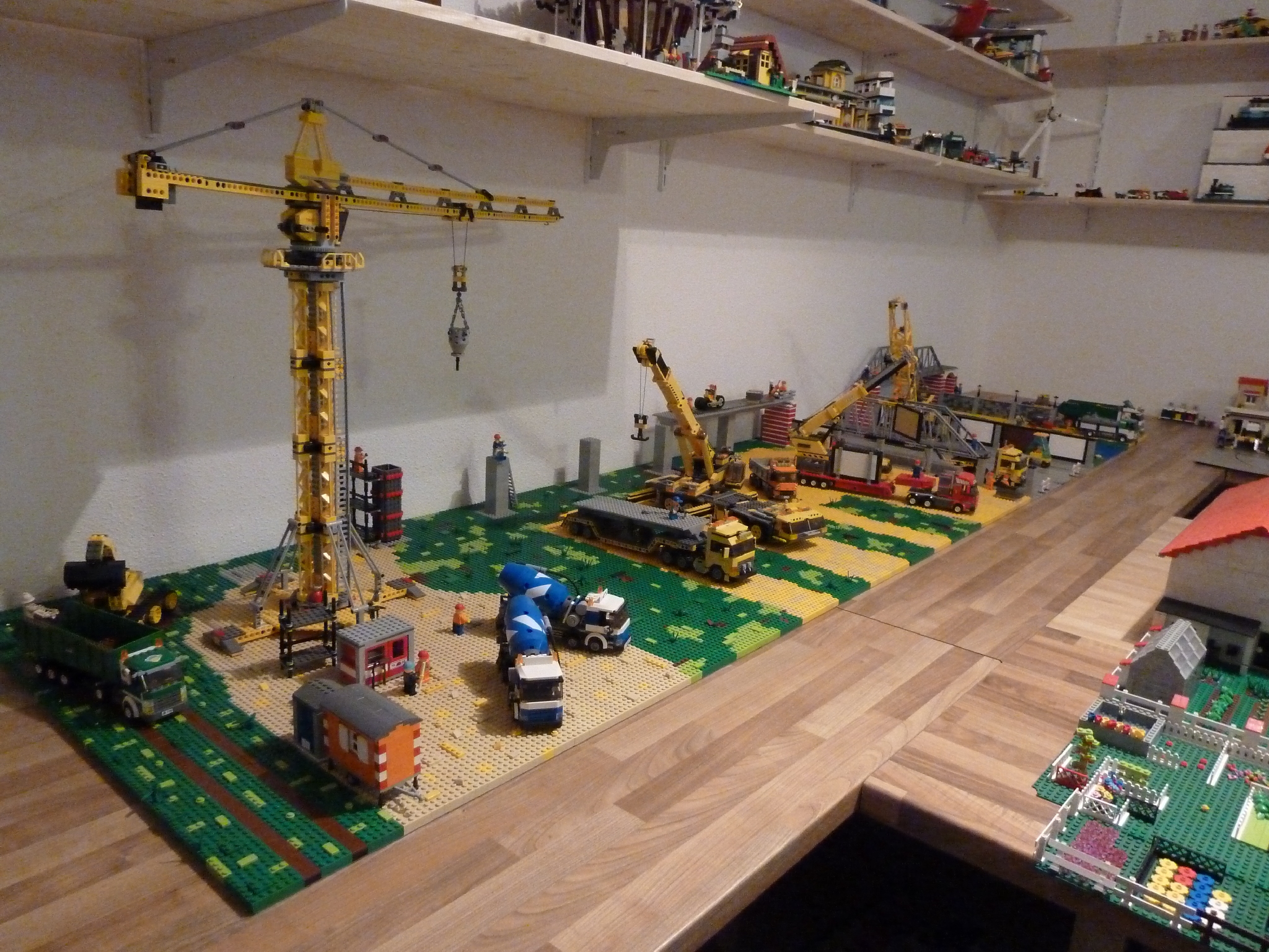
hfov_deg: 69.4
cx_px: 634
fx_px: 916
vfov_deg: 54.9
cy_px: 476
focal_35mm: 25
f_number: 3.3
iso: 800
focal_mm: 4.1
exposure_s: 1/13
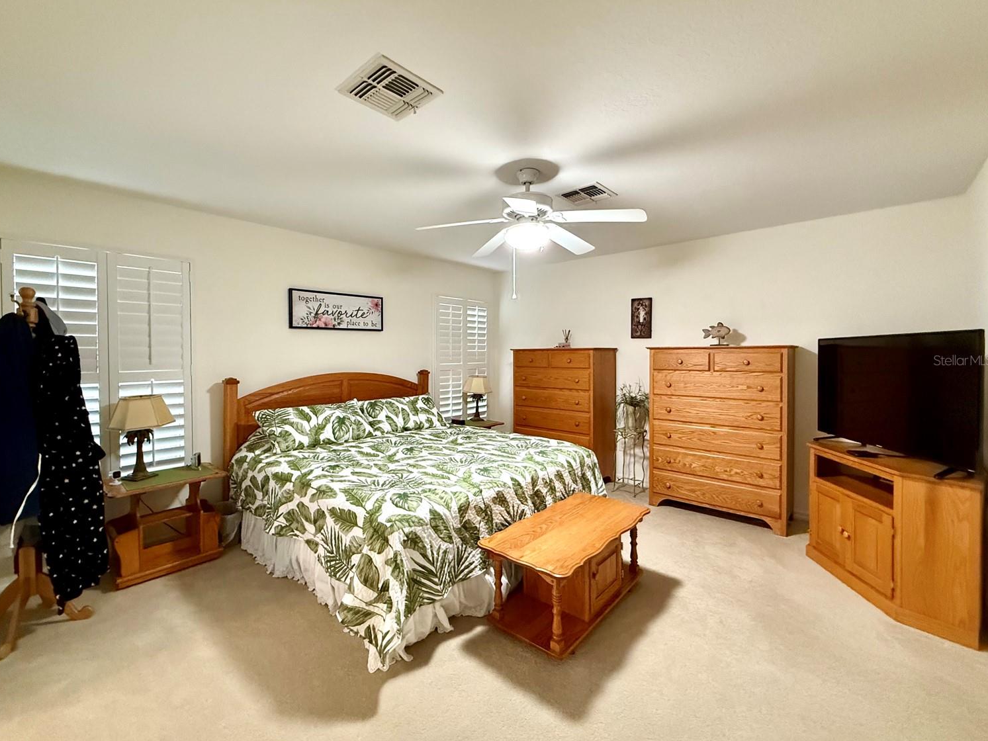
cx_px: 467
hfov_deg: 98.1
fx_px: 428
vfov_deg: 81.7
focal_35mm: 15
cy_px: 360
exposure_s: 1/60
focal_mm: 2.22
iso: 800
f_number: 2.2
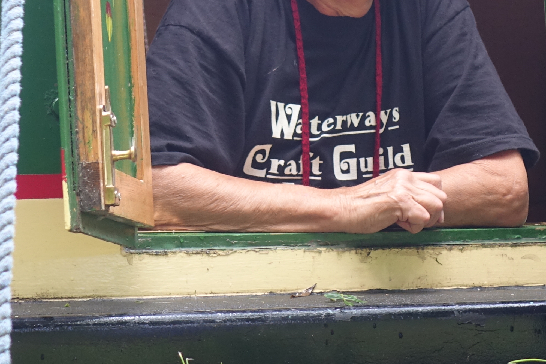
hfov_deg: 11.2
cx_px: 214
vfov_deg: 7.5
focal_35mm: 183
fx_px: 2776
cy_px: 33
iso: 320
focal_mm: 24.47
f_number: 2.8
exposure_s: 1/80
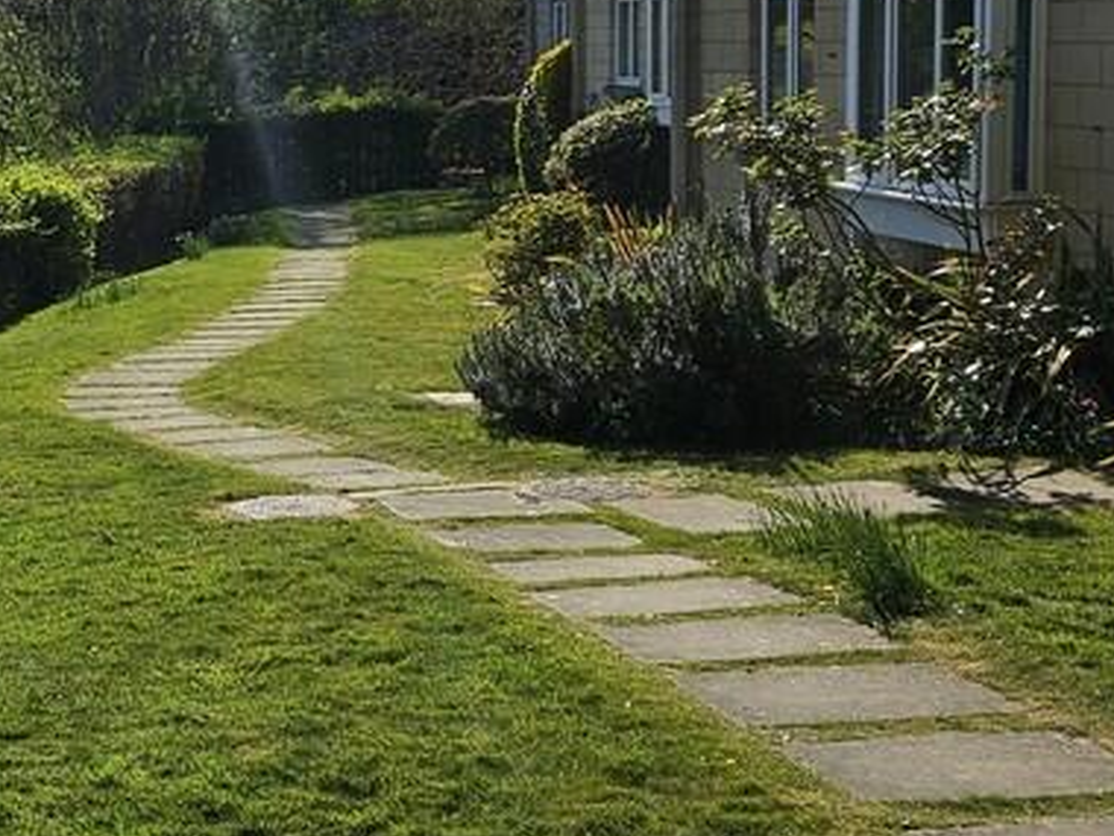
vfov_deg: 23.6
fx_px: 1995
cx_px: -308
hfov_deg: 26.7
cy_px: 285
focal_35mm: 62
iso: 25
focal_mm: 5.4
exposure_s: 1/3333
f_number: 1.8
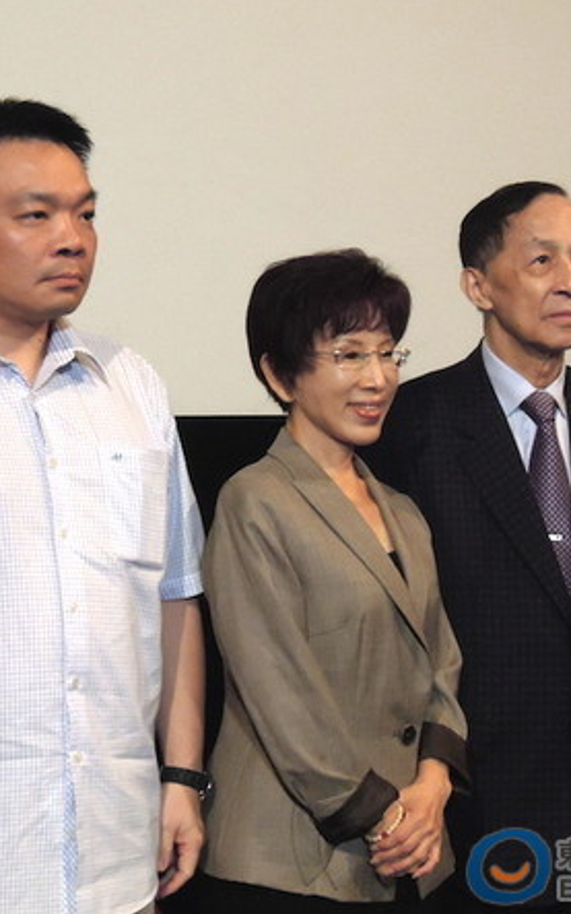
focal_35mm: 79
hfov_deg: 16.4
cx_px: 103
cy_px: 456
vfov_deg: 26.1
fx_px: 1966
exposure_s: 1/15
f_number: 4
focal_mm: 9.9
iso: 720
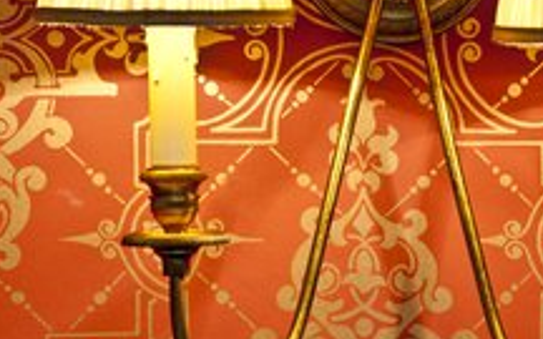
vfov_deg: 5.5
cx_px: 400
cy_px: 79
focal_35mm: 238
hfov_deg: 8.8
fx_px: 3522
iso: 400
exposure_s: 1/15
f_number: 4
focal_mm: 105
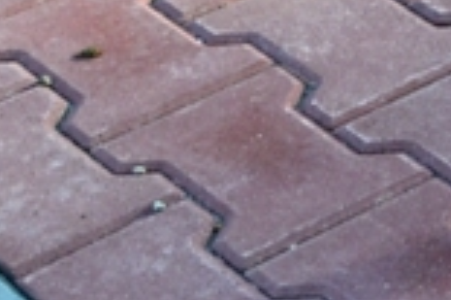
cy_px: -686
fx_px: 3229
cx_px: 998
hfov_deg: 7.6
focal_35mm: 258
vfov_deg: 5.0
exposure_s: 1/80
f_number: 8
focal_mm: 26
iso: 400
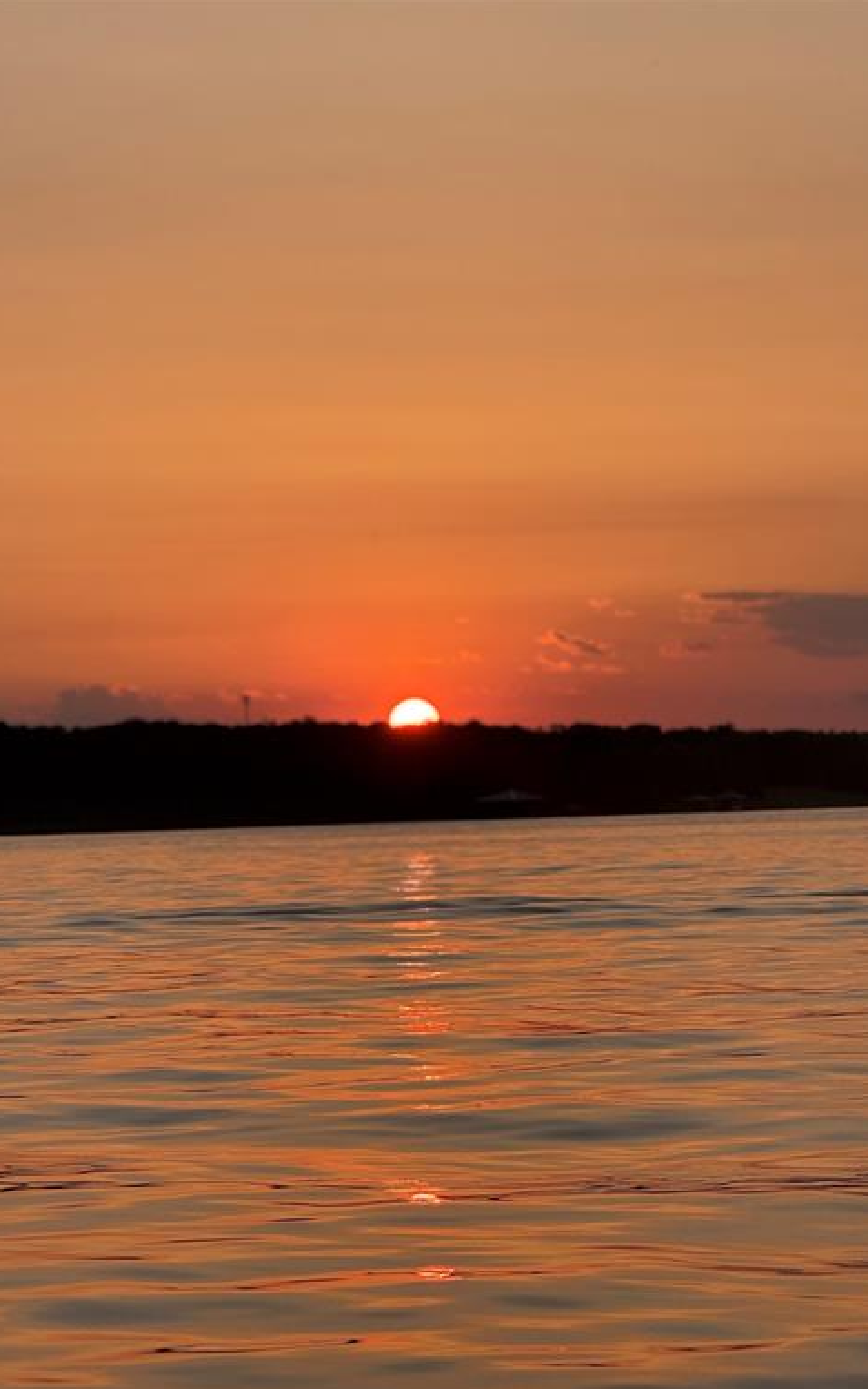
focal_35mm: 128
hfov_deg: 10.2
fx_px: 4844
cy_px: 697
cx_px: 397
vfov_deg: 16.3
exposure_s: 1/550
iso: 50
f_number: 2.8
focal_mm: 15.66
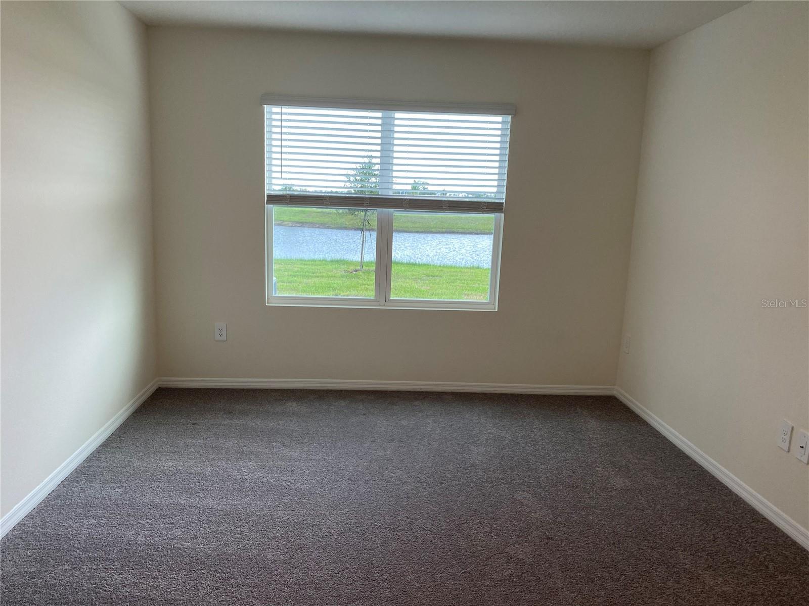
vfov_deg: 53.1
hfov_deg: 67.3
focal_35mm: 26
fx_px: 608
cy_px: 303
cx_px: 404
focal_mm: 4.25
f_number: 1.8
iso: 100
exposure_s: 1/120
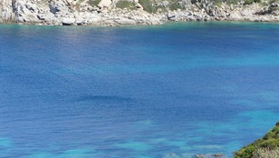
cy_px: 88
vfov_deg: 9.4
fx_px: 954
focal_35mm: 129
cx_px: 85
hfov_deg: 16.6
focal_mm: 55
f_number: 13
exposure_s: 1/125
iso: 200
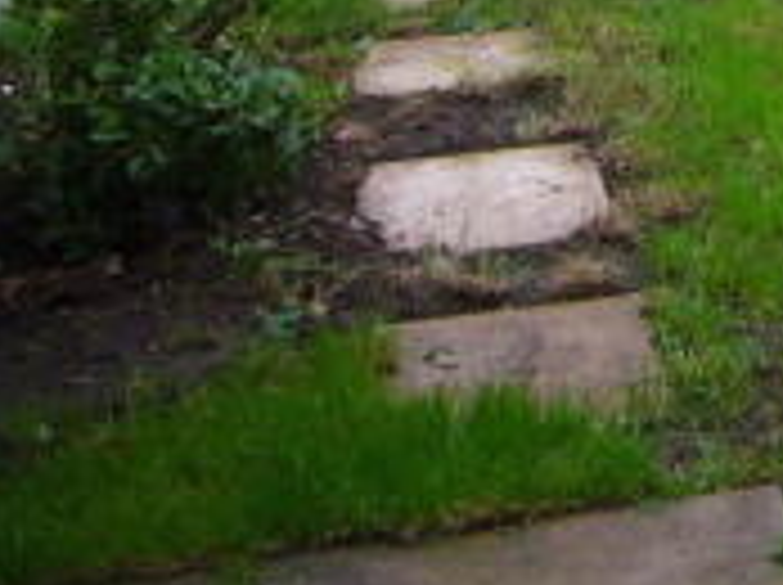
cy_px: -358
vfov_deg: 14.4
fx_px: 2123
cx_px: 1015
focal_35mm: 94
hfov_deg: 19.3
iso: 80
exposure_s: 1/100
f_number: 2.8
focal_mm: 4.6
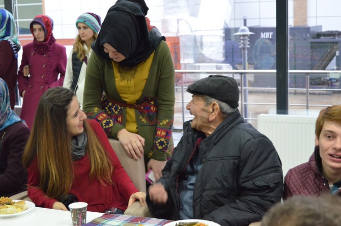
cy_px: 113
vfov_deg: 21.5
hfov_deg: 31.9
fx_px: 596
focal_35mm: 63
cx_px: 170
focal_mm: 42
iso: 3200
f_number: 5
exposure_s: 1/30
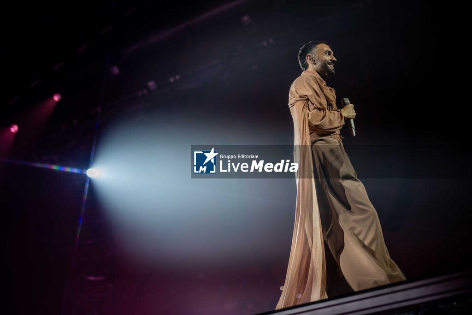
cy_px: 158
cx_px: 236
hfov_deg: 39.6
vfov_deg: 27.0
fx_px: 656
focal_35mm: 50
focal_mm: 50
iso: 400
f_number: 1.4
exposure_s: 1/2000
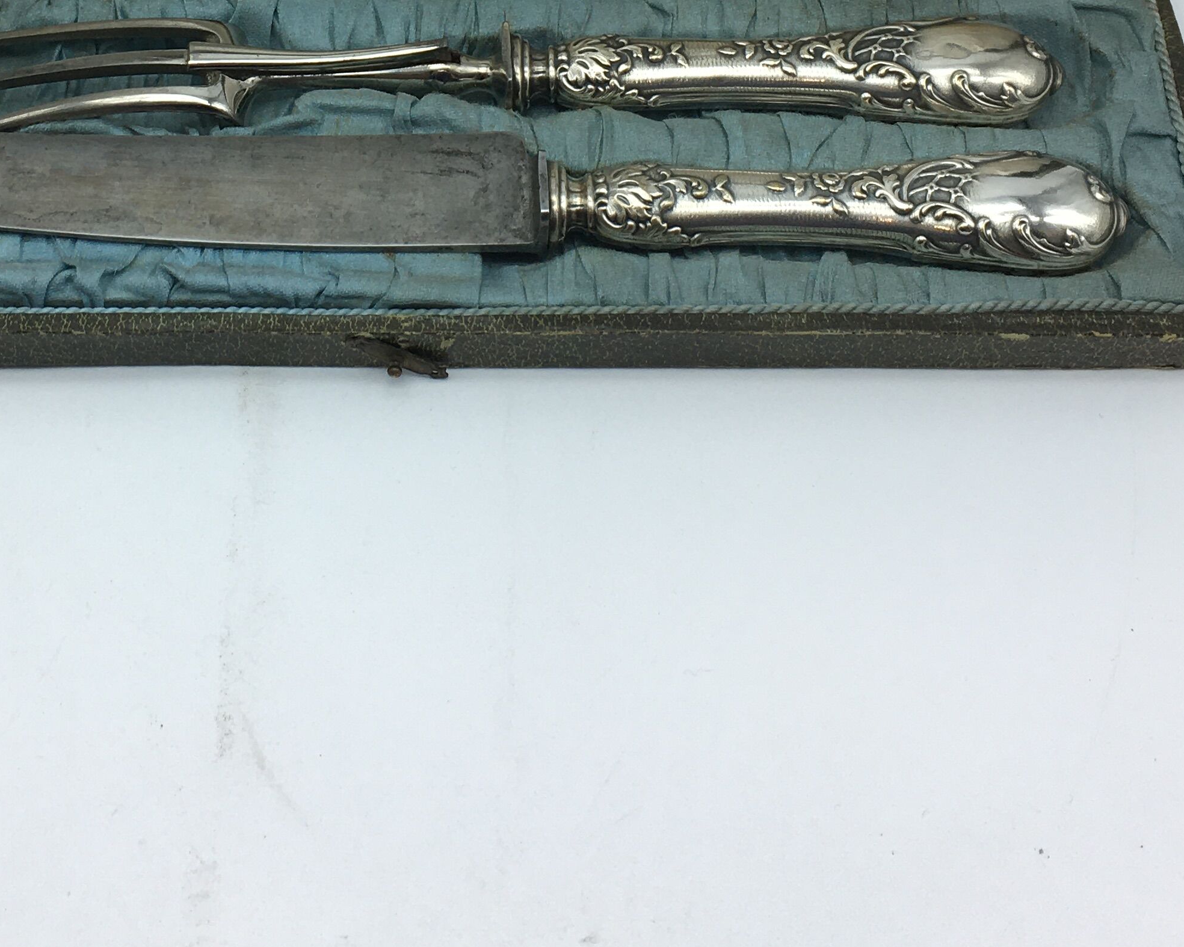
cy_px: -97
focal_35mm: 58
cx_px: 387
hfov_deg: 32.2
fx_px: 2032
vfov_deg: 24.5
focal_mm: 4.15
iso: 25
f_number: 2.2
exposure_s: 1/242
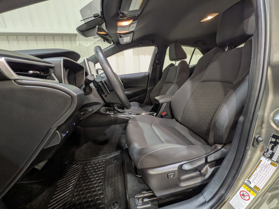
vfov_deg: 85.7
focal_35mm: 14
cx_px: 140
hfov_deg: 102.1
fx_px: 113
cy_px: 104
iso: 65
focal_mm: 1.83
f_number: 2.2
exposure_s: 1/30
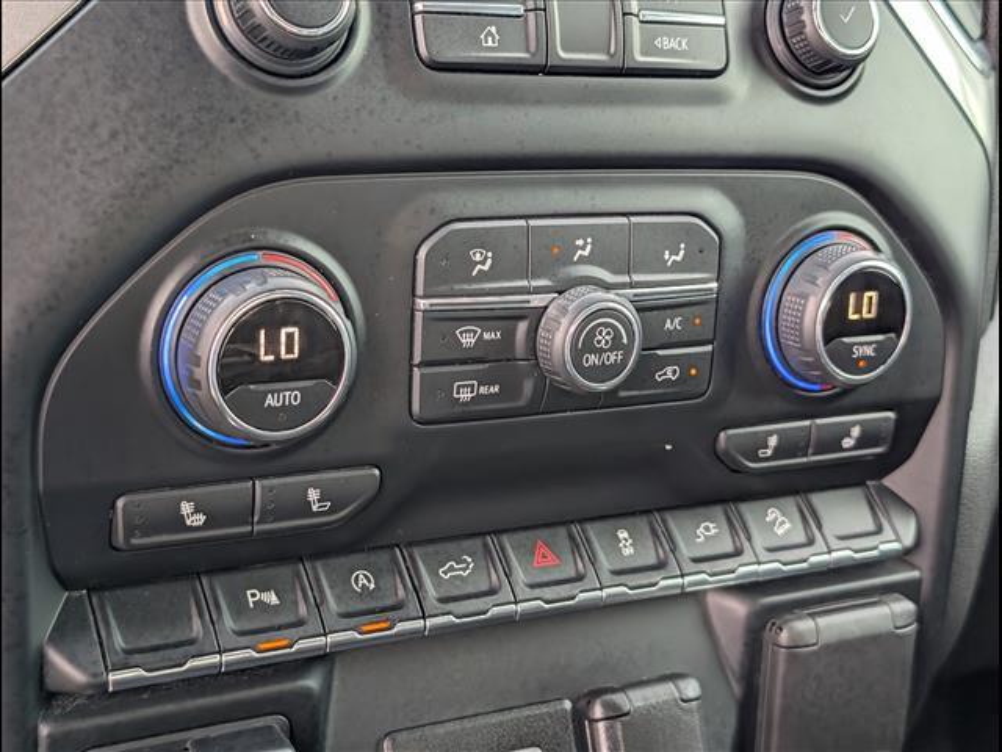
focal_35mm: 49
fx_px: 1418
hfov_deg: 38.9
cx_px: 501
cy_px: 376
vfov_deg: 29.7
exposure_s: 1/588
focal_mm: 6.9
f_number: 1.68
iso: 389
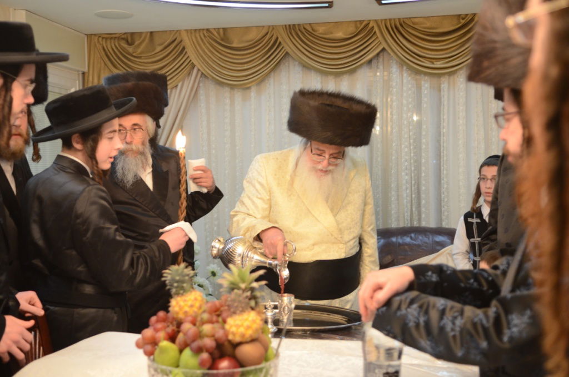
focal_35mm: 45
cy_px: 188
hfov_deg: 43.7
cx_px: 284
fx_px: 710
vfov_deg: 29.7
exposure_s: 1/100
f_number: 2.8
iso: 1250
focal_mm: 30
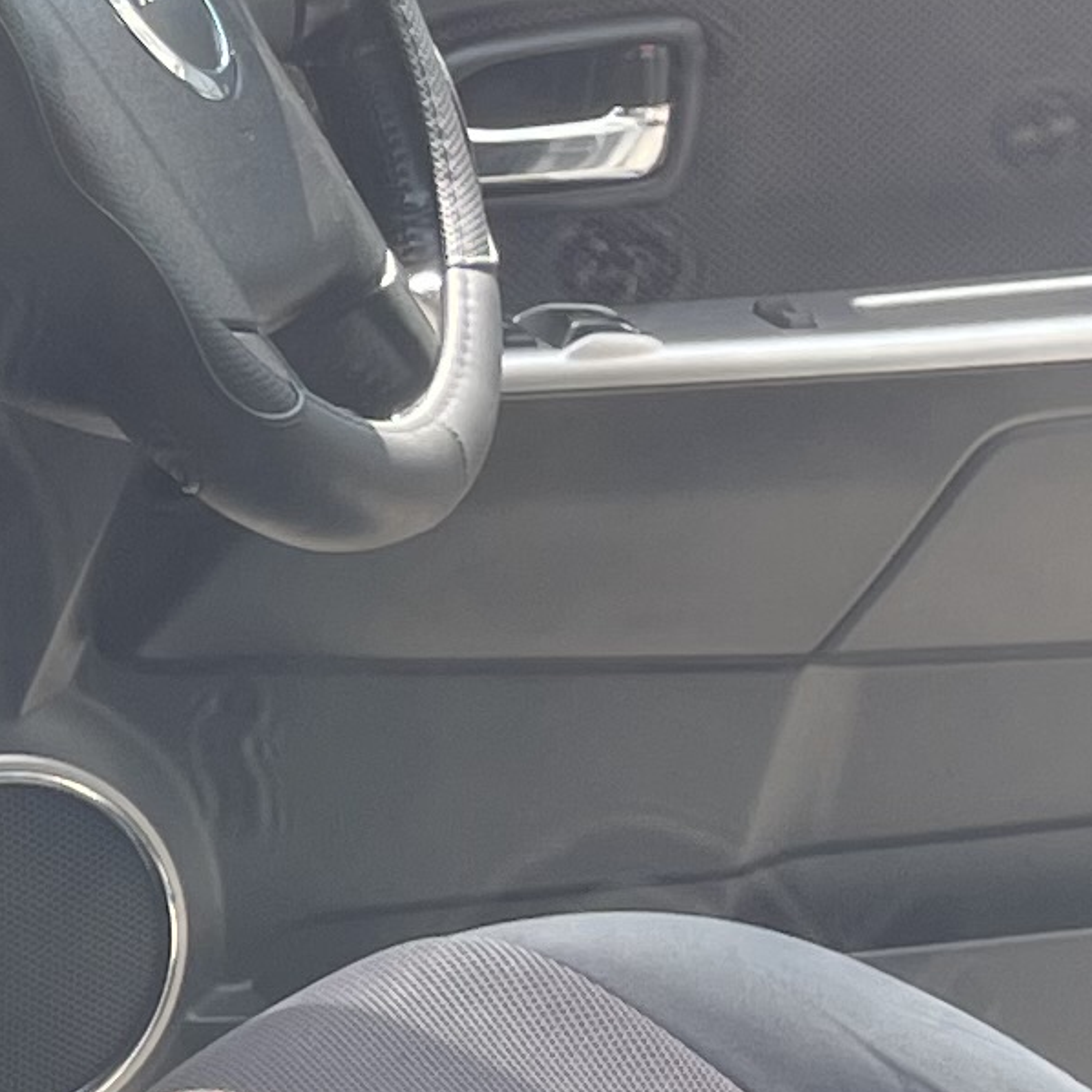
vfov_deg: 11.7
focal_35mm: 149
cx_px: -882
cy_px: 869
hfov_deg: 10.9
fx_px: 5318
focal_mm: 5.1
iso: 32
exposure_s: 1/660
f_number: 1.6
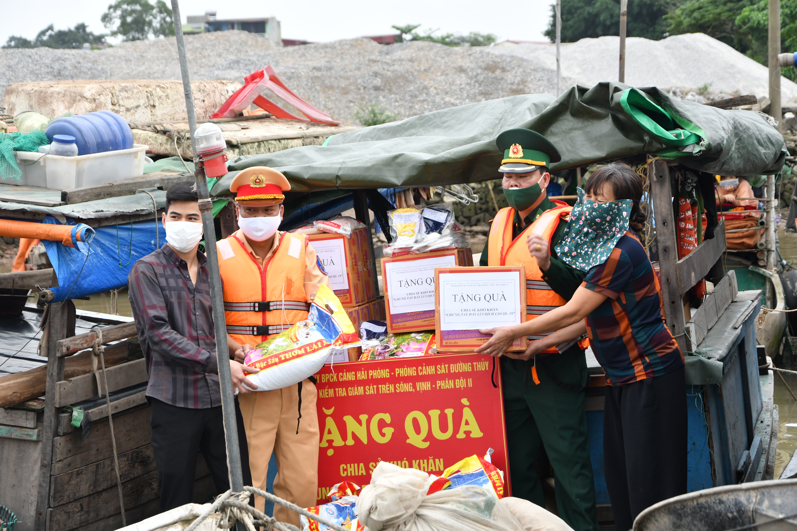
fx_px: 2059
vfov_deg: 14.7
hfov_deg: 21.9
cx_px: 398
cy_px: 266
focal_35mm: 93
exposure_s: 1/200
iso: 250
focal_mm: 62
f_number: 6.3
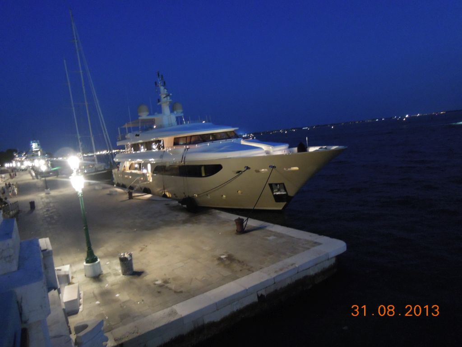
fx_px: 320
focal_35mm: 24
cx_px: 231
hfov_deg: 71.6
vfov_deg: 56.8
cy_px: 174
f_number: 1.8
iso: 800
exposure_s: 1/6
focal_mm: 4.3
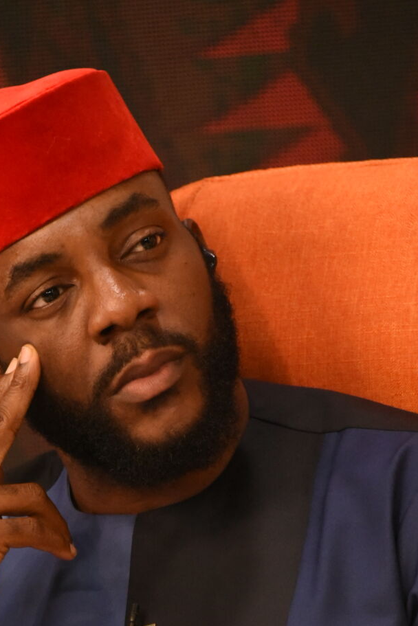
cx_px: 161
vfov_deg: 4.3
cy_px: 542
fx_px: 8301
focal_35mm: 477
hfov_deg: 2.9
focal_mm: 250
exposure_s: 1/160
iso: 8000
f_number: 6.3
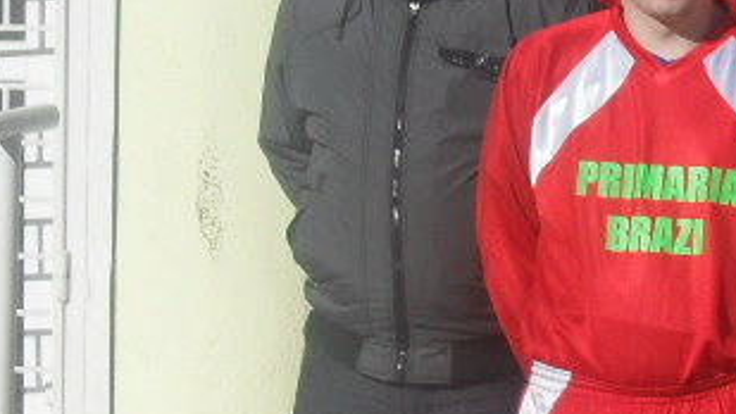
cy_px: 297
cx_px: 981
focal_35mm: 206
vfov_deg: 5.9
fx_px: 4021
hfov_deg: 10.2
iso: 100
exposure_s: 1/250
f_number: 10.9
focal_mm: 10.1
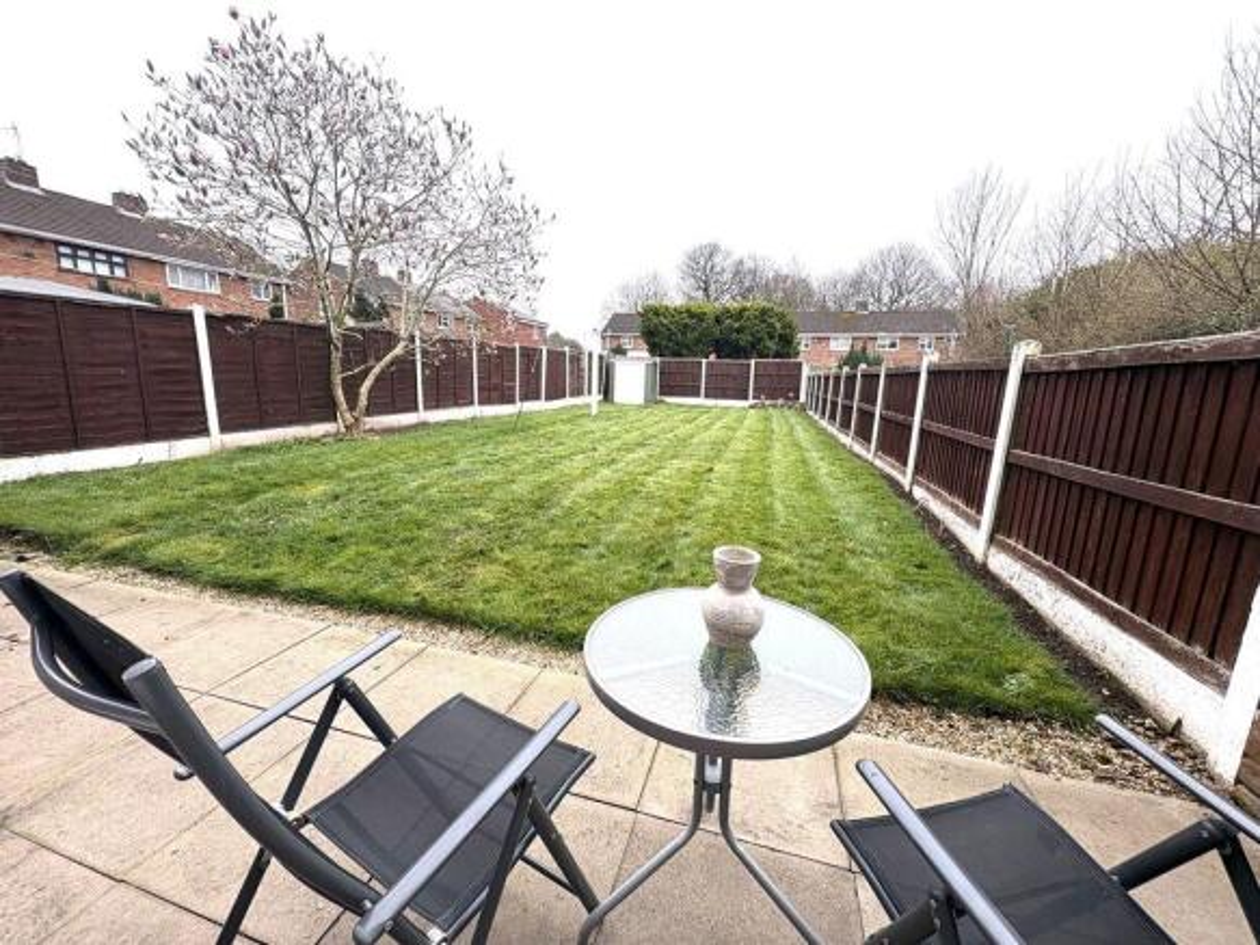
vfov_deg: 85.7
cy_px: 472
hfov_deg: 102.1
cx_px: 630
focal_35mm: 14
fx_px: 509
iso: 40
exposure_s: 1/159
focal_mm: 2.22
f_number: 2.2
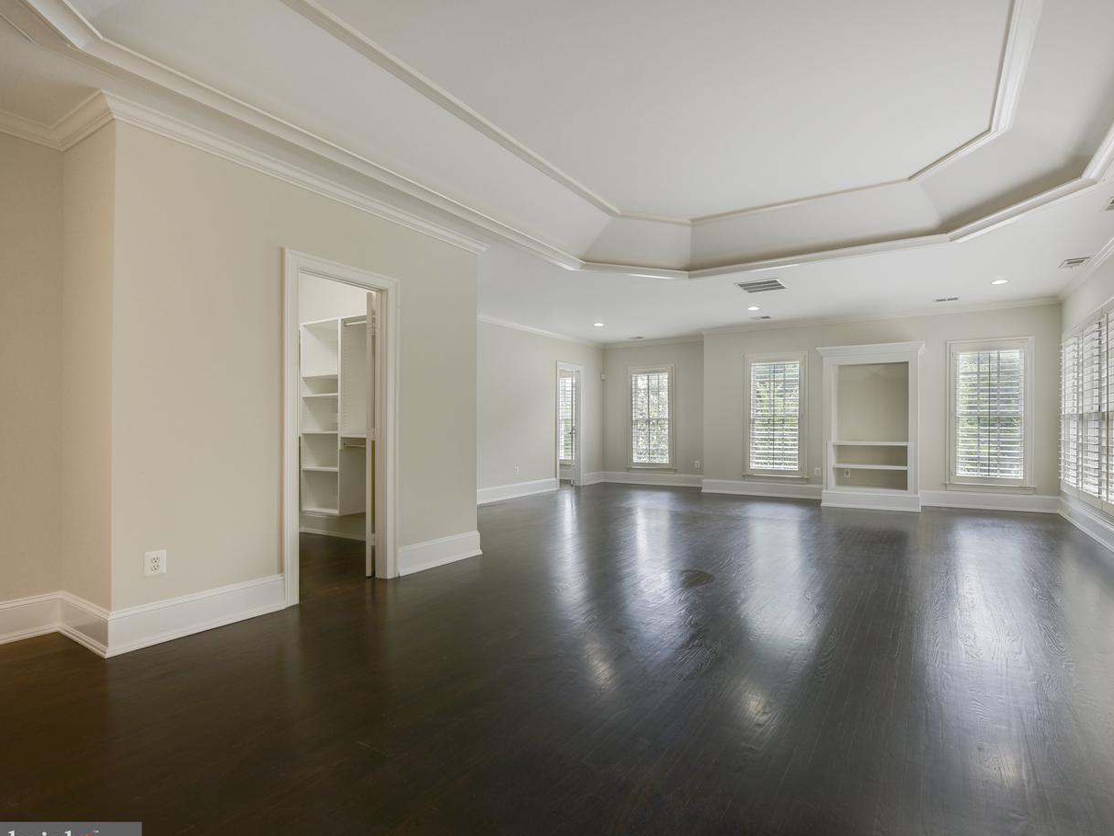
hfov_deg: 93.4
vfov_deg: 78.1
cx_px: 660
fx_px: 515
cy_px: 427
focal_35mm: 16
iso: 200
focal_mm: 14
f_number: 8
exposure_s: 1/13
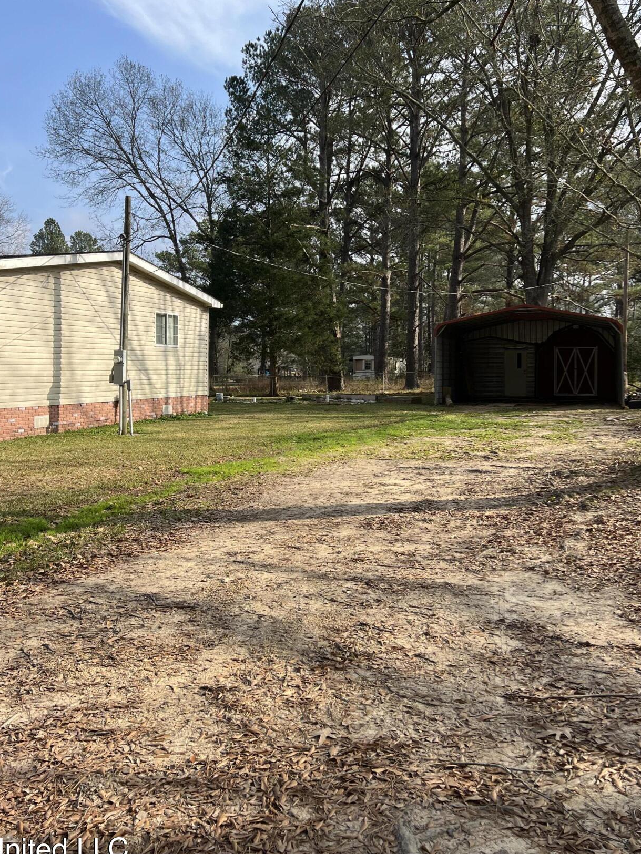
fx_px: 790
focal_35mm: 32
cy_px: 372
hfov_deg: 44.2
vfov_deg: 56.6
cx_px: 307
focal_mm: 5.7
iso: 50
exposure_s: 1/2353
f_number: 1.5
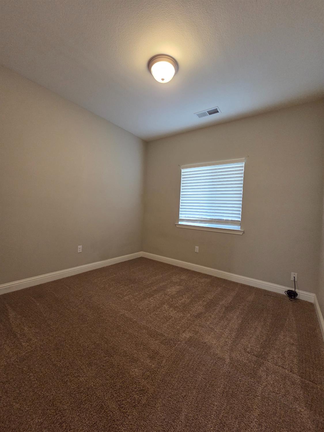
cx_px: 162
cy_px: 216
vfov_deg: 106.2
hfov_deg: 89.9
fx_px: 162
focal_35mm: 13
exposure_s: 1/60
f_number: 2.2
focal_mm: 2.2
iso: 640
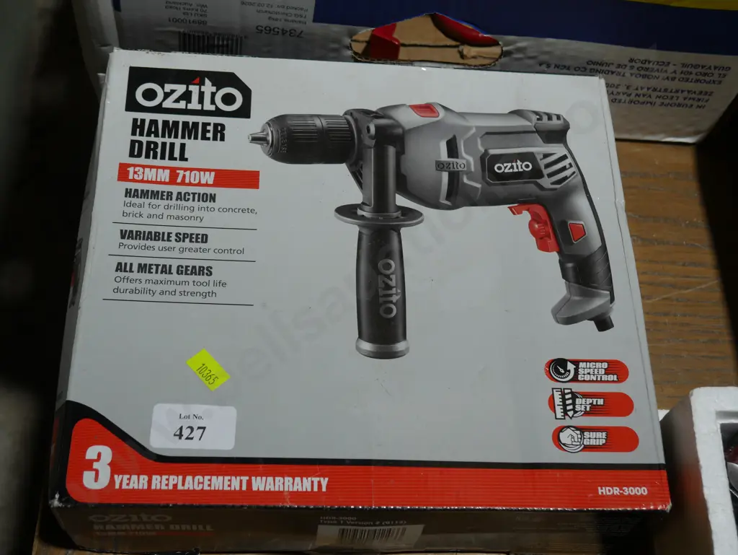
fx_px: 1024
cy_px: 278
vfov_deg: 30.3
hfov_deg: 39.6
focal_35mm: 48
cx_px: 369
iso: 200
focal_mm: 24
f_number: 5.2
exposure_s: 1/100
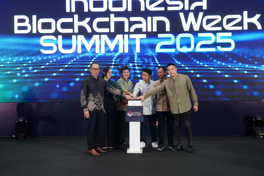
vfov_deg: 31.2
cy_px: 88
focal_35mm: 43
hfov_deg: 45.4
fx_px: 315
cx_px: 132
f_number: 5
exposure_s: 1/100
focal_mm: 43
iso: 2500
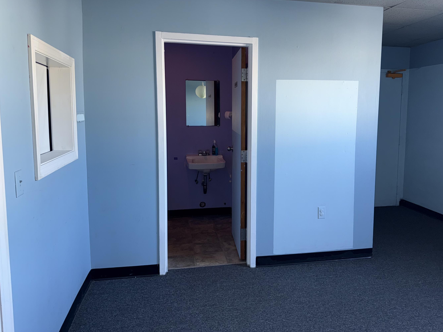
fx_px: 346
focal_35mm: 27
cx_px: 243
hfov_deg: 65.2
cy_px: 145
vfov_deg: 51.2
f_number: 1.78
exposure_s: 1/29
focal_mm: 6.76
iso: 64
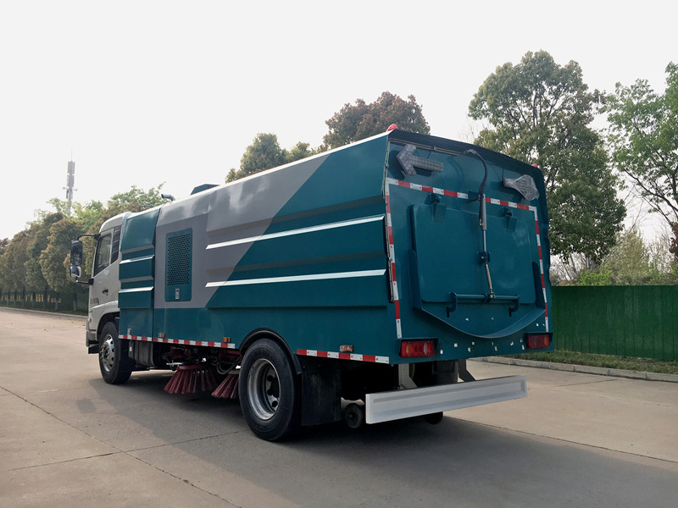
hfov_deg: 61.7
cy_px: 254
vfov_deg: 48.2
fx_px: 568
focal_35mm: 29
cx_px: 339
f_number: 2.2
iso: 25
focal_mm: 4.15
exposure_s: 1/2481
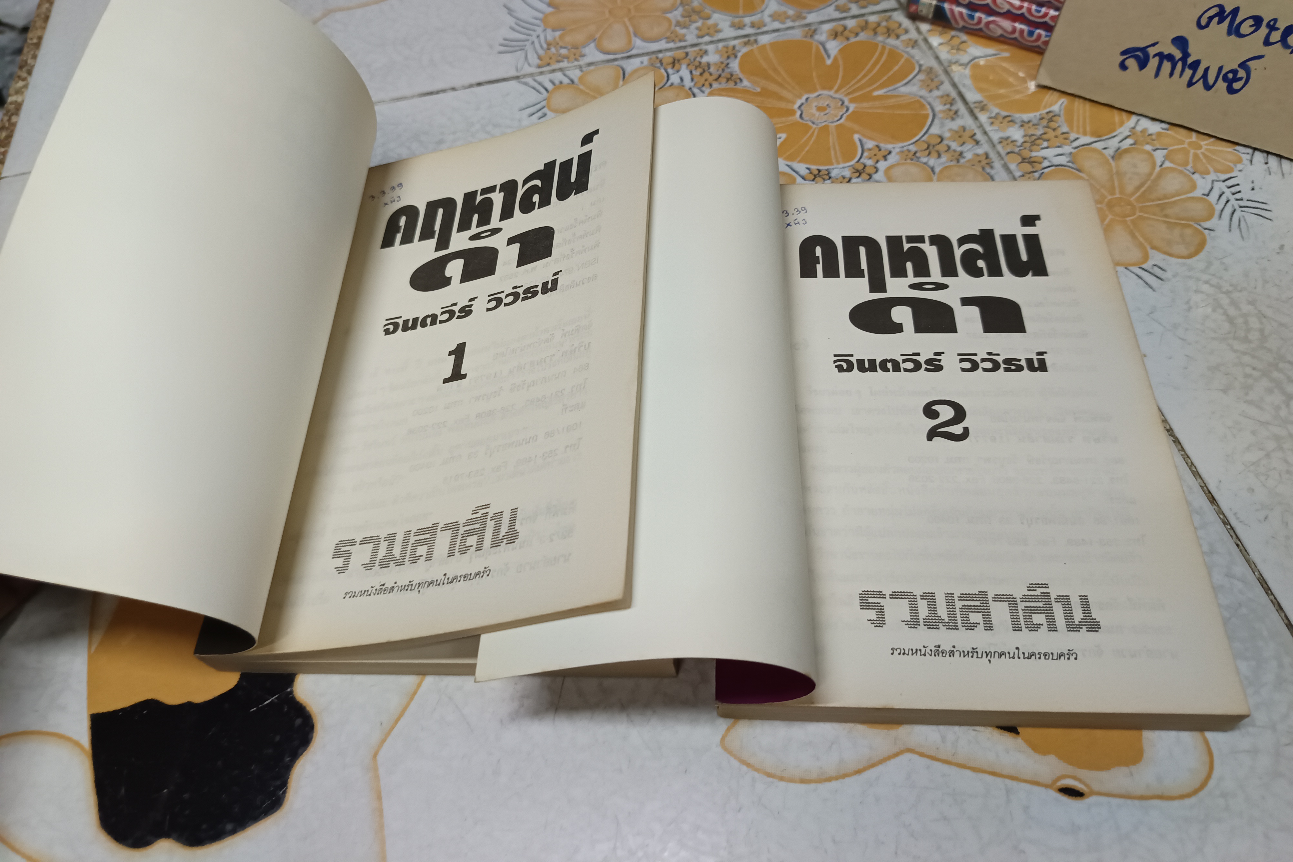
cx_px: 647
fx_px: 898
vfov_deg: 51.2
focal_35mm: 25
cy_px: 377
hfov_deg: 71.5
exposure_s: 1/50
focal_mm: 5.31
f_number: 1.7
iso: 1216
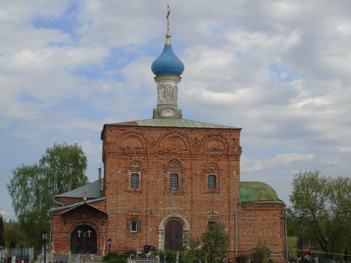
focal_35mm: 62
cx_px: 176
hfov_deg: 31.2
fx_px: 629
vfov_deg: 23.7
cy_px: 132
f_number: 4.5
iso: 80
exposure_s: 1/800
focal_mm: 11
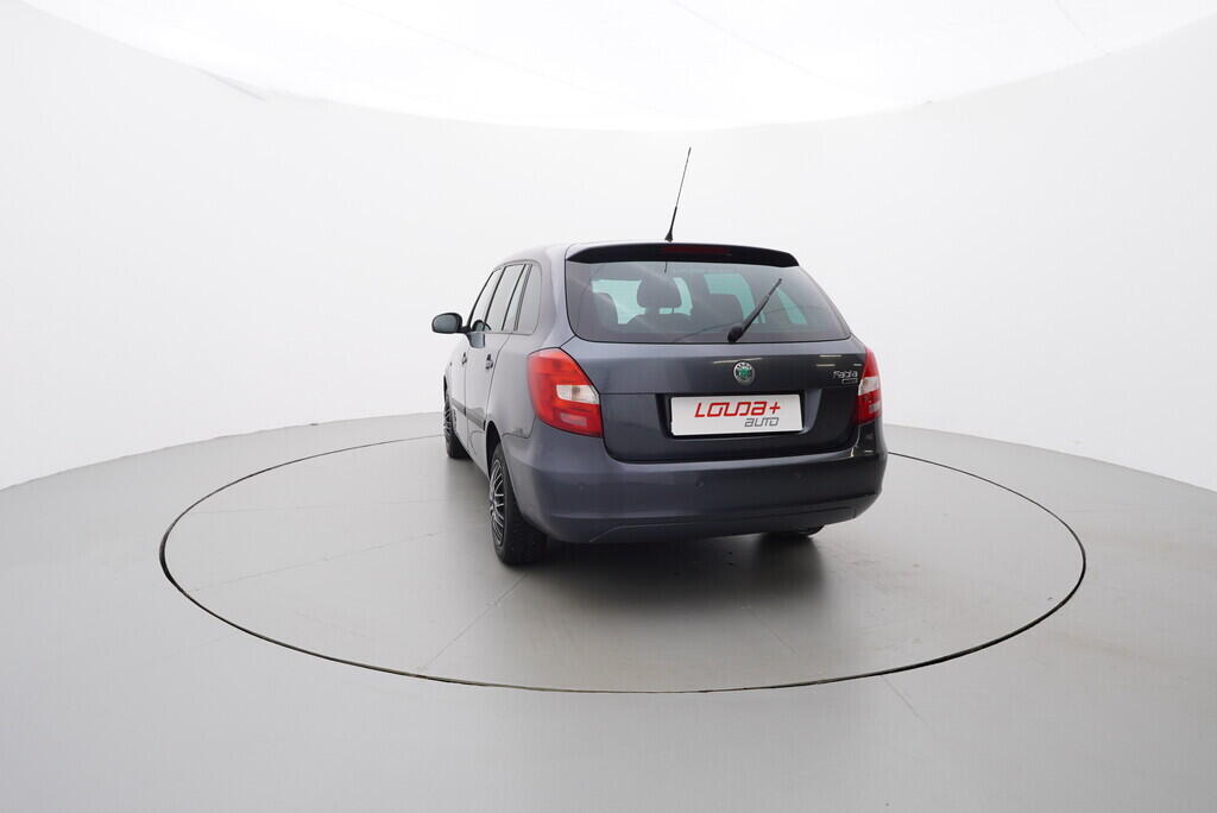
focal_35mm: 22
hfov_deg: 77.3
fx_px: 761
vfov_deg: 56.2
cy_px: 406
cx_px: 608
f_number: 5
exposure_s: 1/80
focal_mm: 15
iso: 200
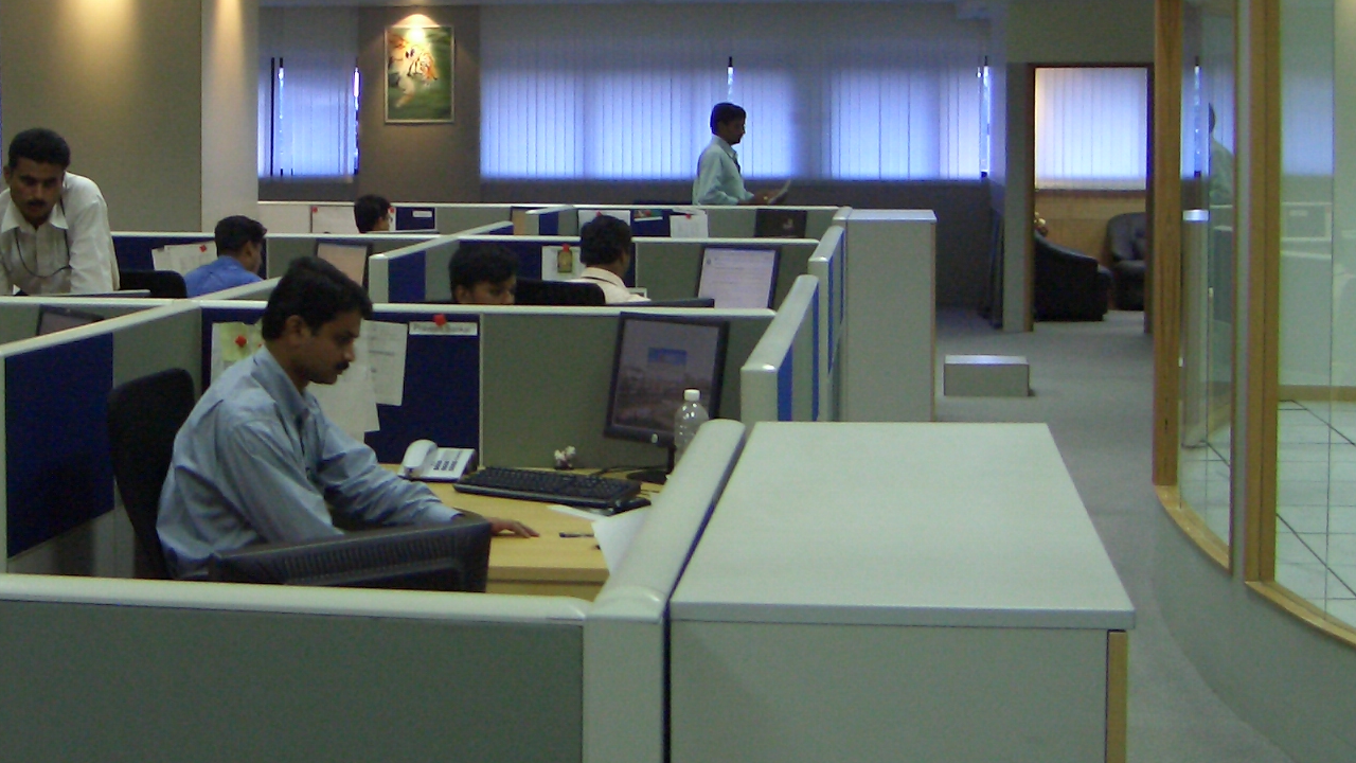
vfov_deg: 17.6
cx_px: 399
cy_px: 167
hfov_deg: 30.6
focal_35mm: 68
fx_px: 2445
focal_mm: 8
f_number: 2.8
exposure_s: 1/60
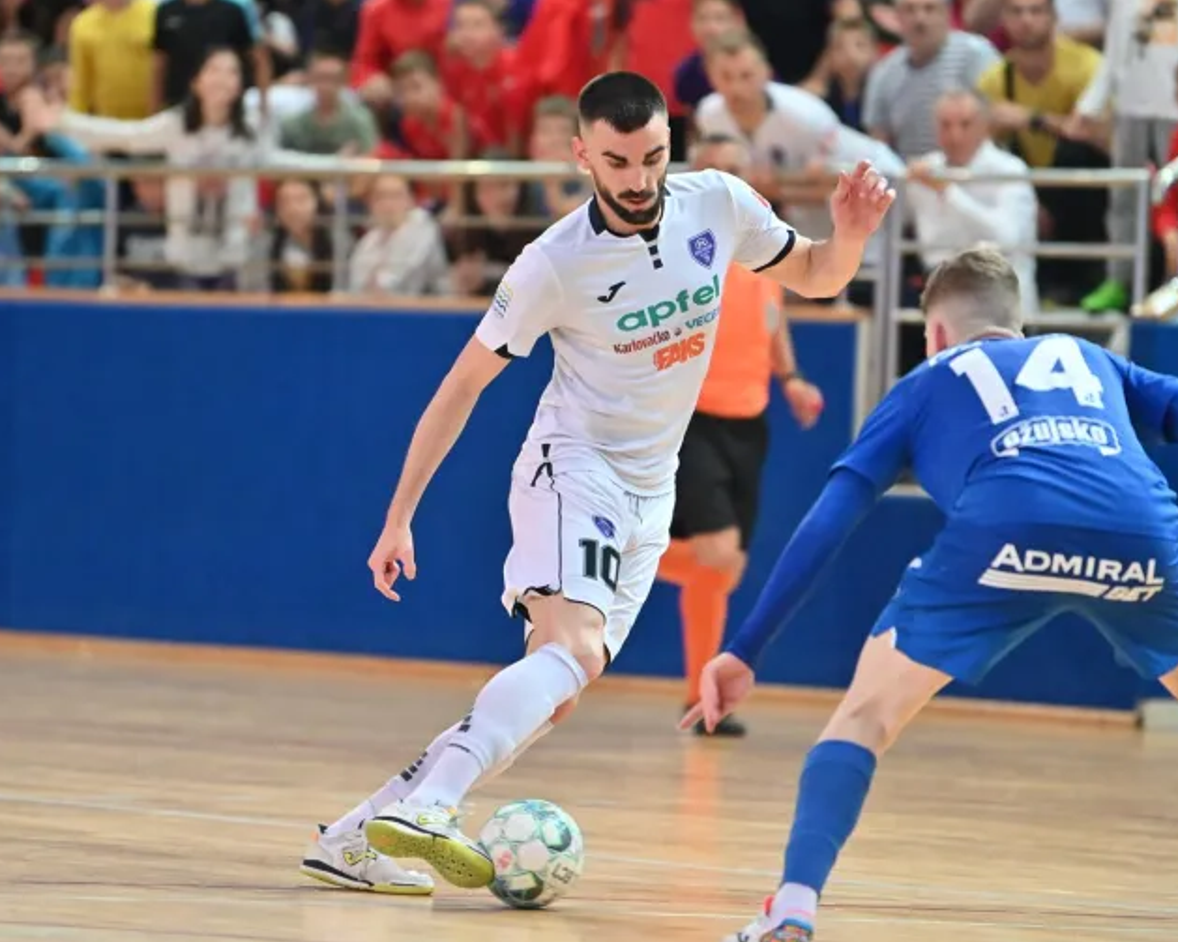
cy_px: 471
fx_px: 7913
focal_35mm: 227
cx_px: 644
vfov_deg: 6.8
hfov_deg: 8.5
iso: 4000
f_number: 2.8
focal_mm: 200
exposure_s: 1/1250
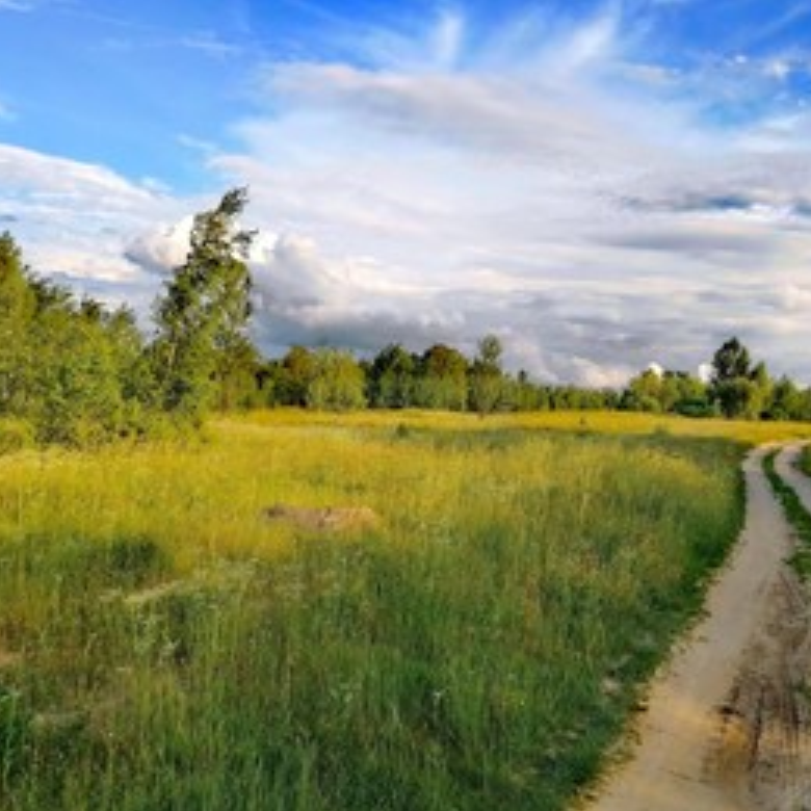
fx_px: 822
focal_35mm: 31
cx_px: 521
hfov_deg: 51.8
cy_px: 407
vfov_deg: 52.5
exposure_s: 1/799
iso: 50
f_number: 1.8
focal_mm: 3.95
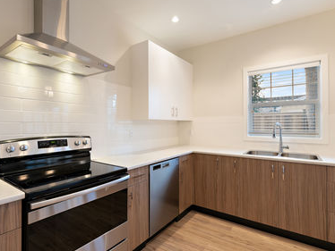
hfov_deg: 84.6
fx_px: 184
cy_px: 123
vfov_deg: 68.7
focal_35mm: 19
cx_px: 163
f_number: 8
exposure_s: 1.3
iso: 250
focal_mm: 17
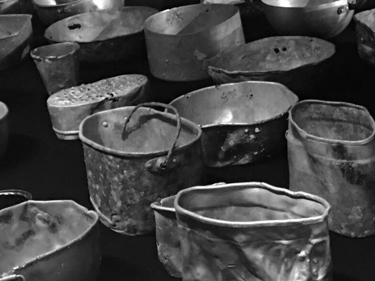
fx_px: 1029
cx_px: 460
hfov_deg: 19.4
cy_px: 98
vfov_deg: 15.5
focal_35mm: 95
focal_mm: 4.15
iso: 125
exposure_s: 1/8
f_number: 2.2
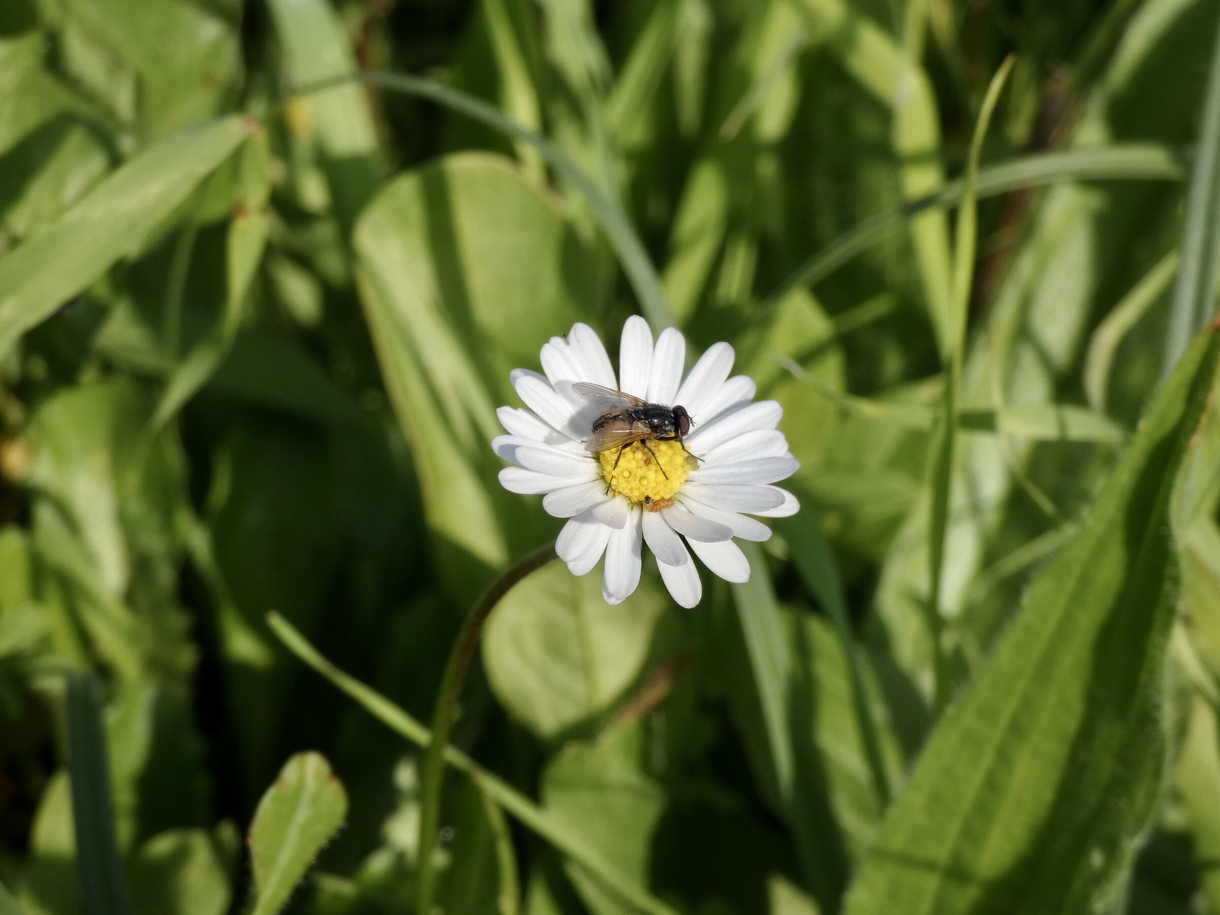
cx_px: 610
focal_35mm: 132
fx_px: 4652
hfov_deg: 14.9
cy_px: 458
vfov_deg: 11.2
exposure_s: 1/500
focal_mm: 23.7
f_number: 5.2
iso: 80
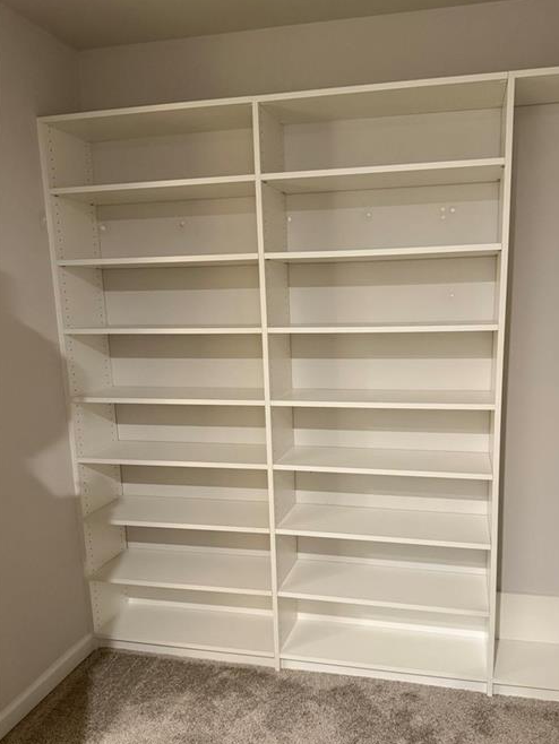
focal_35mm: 28
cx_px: 319
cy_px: 423
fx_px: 602
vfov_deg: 63.2
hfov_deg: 49.6
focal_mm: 6.76
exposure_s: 1/60
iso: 500
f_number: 1.78
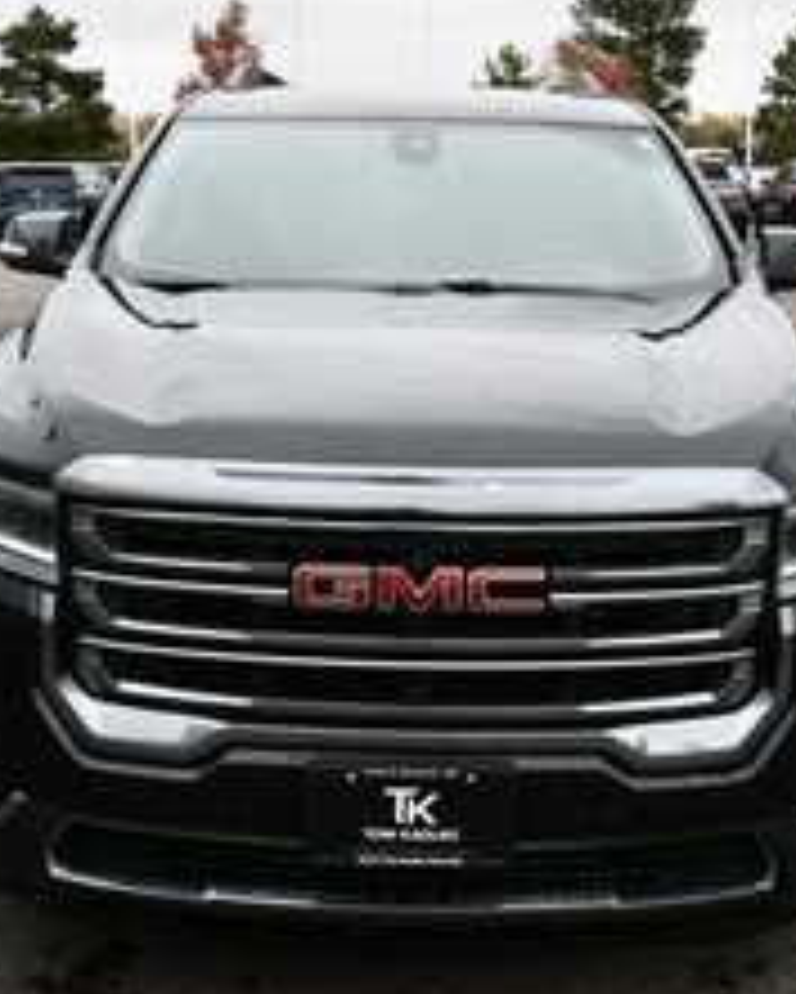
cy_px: 497
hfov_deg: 29.7
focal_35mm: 51
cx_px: 396
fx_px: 1501
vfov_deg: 36.6
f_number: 5.6
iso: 560
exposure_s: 1/250
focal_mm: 20
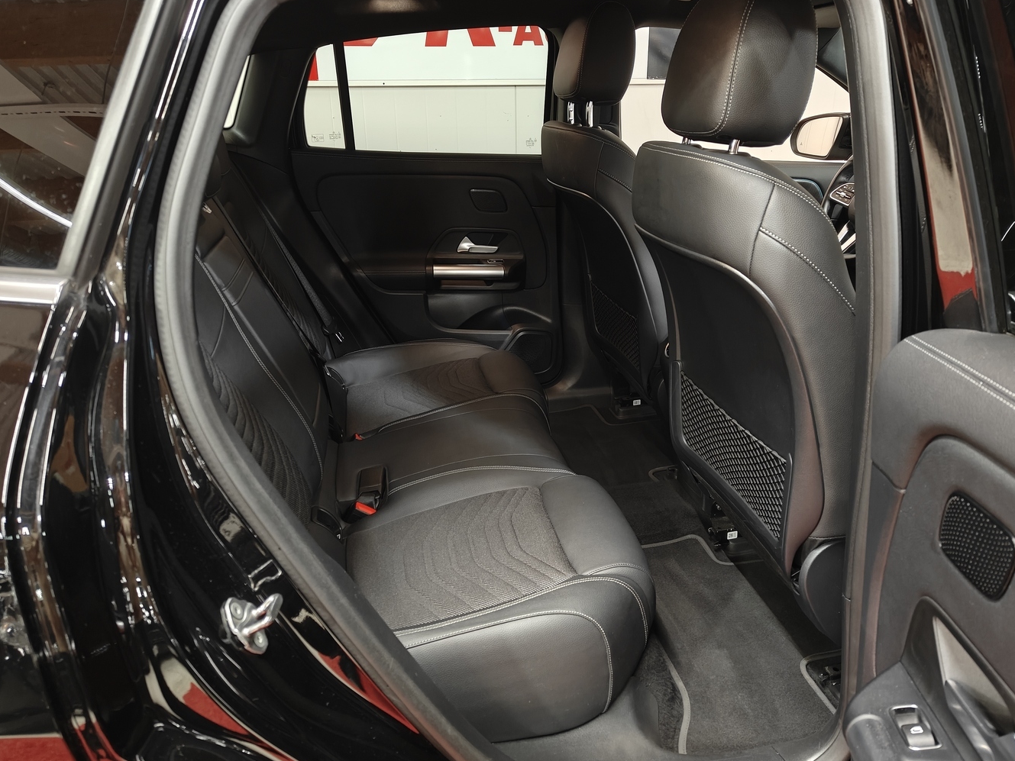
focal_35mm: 26
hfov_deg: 67.3
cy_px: 376
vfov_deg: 53.1
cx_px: 531
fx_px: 762
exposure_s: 1/33
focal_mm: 5.59
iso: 1250
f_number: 1.8
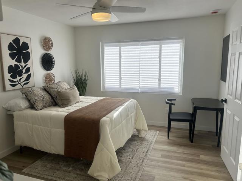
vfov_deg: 53.1
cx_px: 121
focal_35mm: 26
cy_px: 90
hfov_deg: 67.3
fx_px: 182
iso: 50
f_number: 1.5
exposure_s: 1/991
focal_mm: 5.7
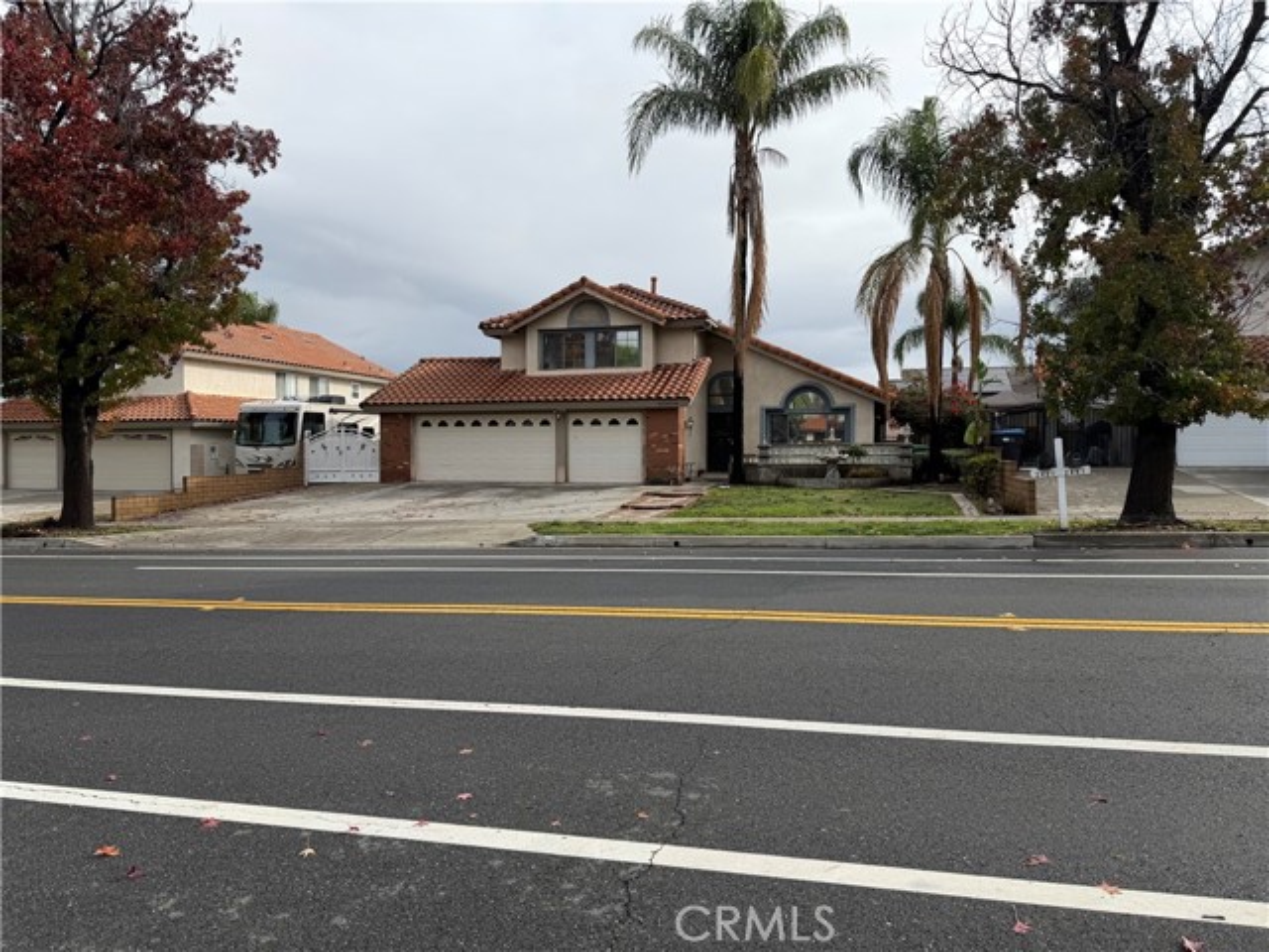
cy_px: 476
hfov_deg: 71.6
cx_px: 634
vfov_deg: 56.8
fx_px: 880
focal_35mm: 24
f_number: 1.78
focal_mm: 6.76
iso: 80
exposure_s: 1/3953
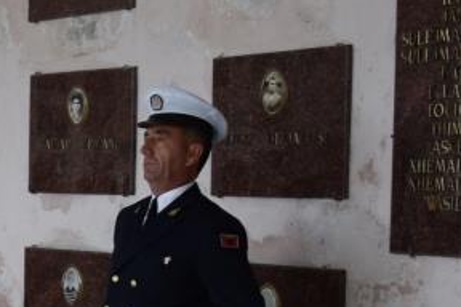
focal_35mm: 128
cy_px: 260
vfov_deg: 10.7
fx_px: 1639
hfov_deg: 15.0
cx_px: -211
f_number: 4
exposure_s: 1/60
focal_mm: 24
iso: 500
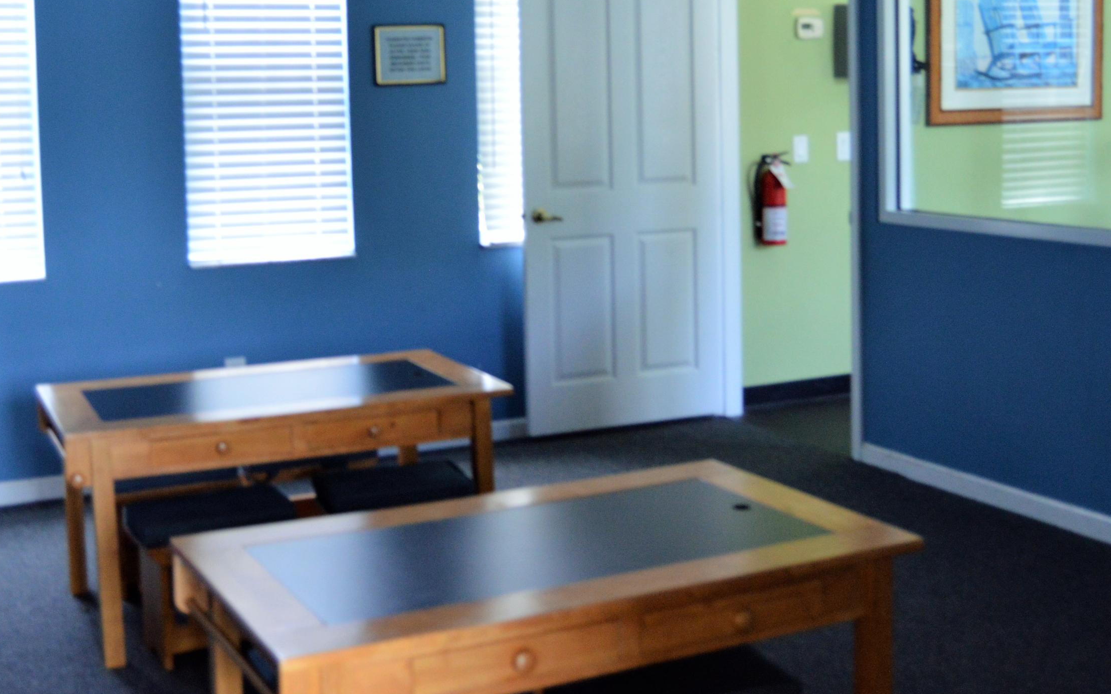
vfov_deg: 26.8
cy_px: 201
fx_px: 1444
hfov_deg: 42.0
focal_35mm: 48
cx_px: 476
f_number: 3.8
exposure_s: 1/60
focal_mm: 23
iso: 1250
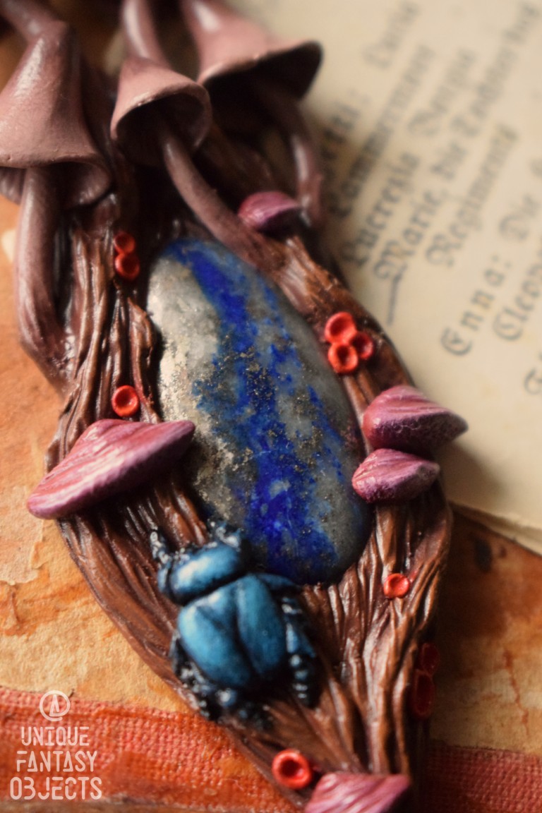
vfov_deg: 24.6
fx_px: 1863
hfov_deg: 16.6
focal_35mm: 82
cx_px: 271
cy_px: 406
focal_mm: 55
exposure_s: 1/20
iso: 6400
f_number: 5.6
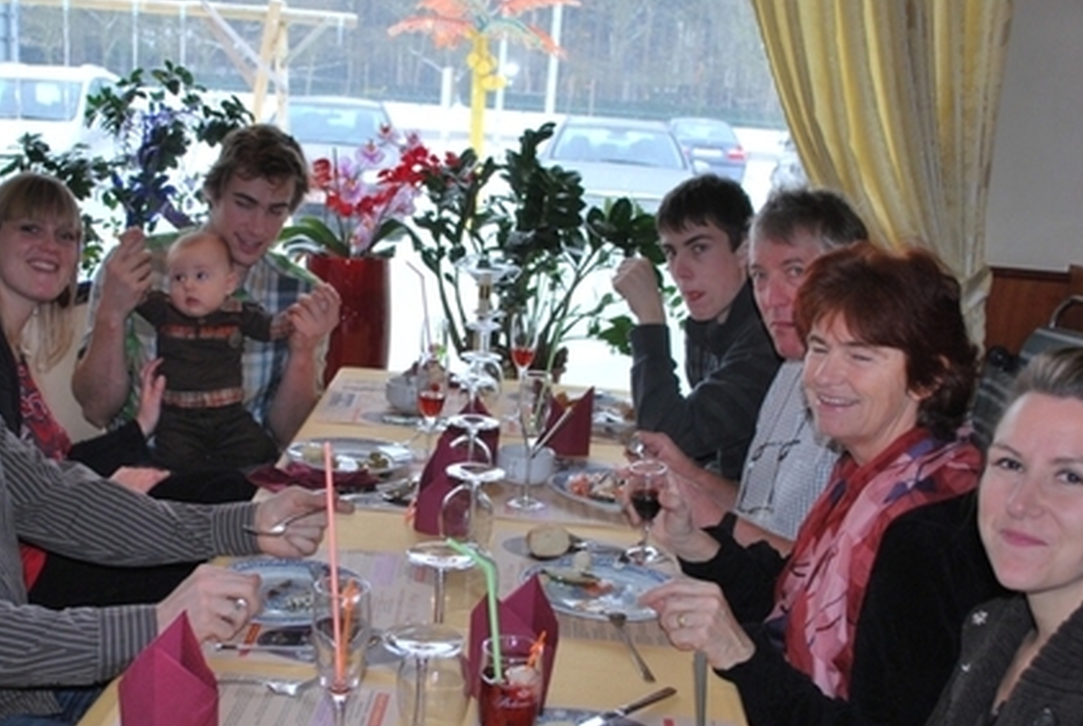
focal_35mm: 47
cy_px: 389
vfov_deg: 28.7
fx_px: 1416
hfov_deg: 41.7
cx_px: 442
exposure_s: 1/60
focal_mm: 22
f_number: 4
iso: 200
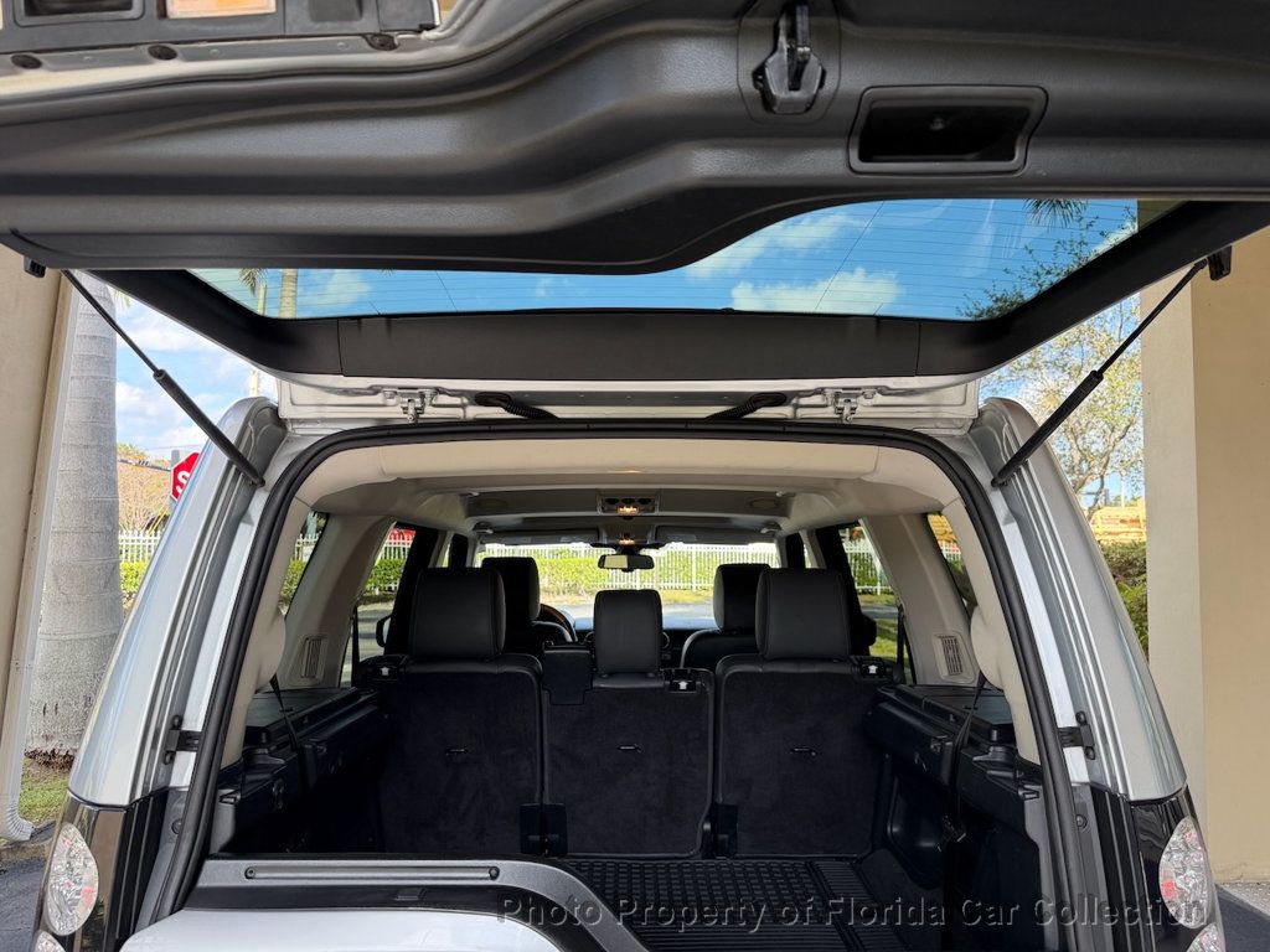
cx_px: 635
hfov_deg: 71.6
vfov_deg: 56.8
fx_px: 881
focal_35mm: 24
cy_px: 476
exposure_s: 1/440
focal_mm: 6.76
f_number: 1.78
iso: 80
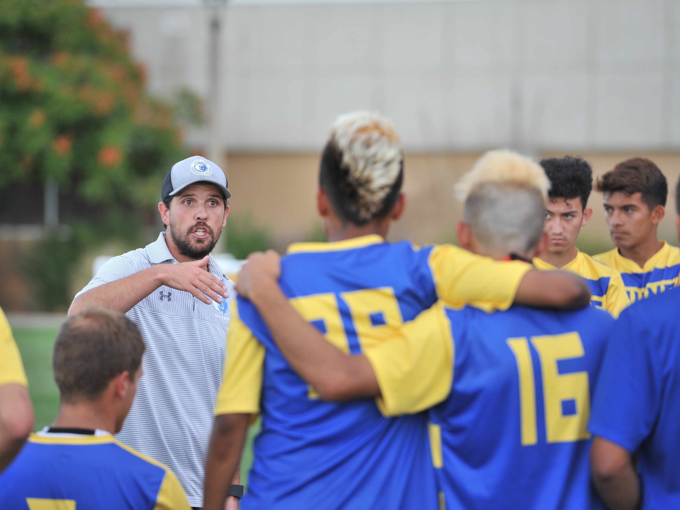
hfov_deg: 9.0
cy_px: 253
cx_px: 307
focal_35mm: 219
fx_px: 4302
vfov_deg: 6.8
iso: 640
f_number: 3.5
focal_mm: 200
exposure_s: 1/1000
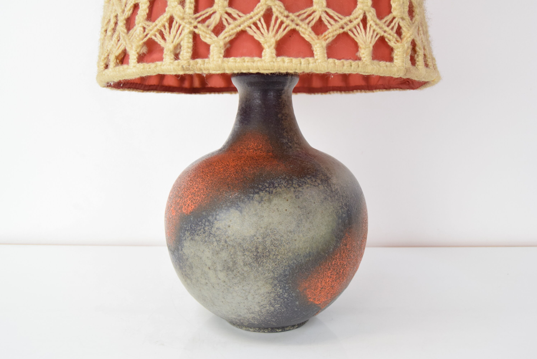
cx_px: 268
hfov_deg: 61.9
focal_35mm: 30
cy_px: 180
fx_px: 448
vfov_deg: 43.7
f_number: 7.1
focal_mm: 20
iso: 1600
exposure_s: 1/200
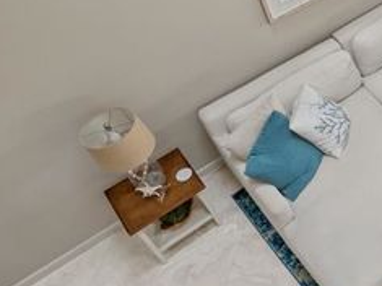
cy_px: 34
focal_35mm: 53
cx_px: 506
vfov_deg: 26.5
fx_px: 589
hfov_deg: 28.7
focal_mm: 18.5
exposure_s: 1/250
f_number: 4
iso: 1600
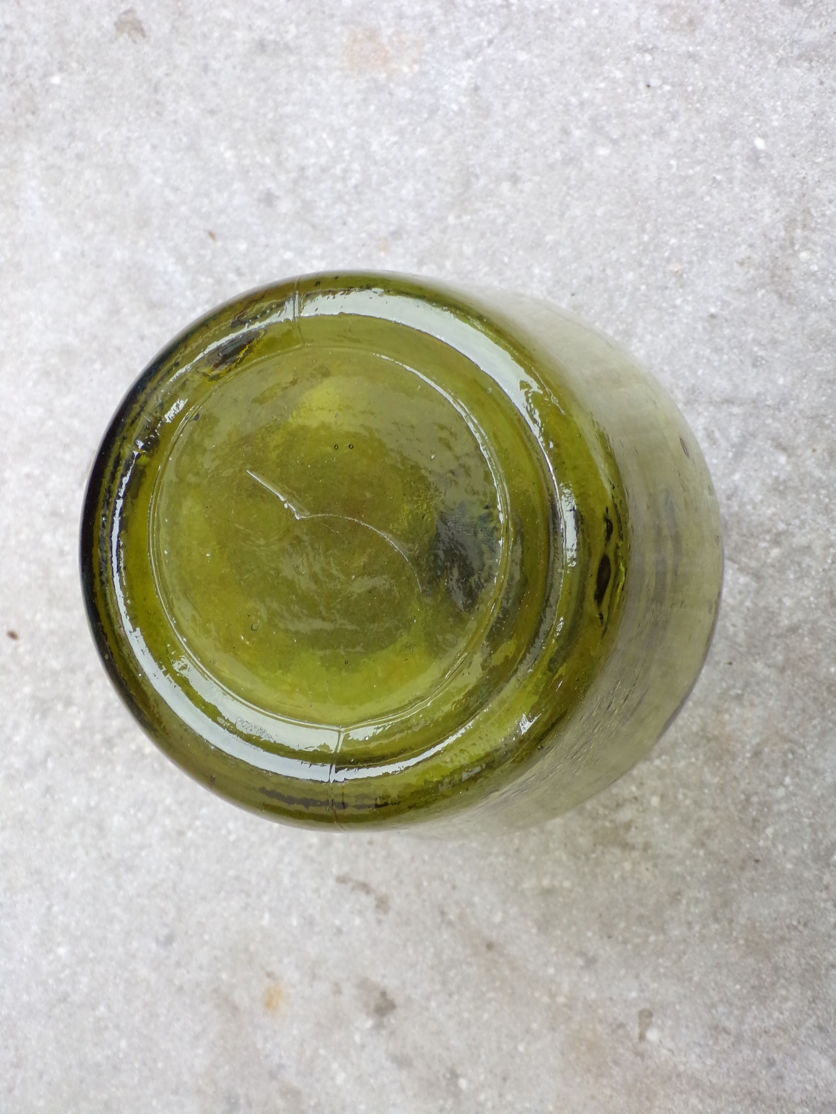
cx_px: 418
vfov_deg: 38.9
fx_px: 1578
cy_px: 557
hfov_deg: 29.7
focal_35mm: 49
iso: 217
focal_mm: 8.7
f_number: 3.5
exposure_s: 1/17
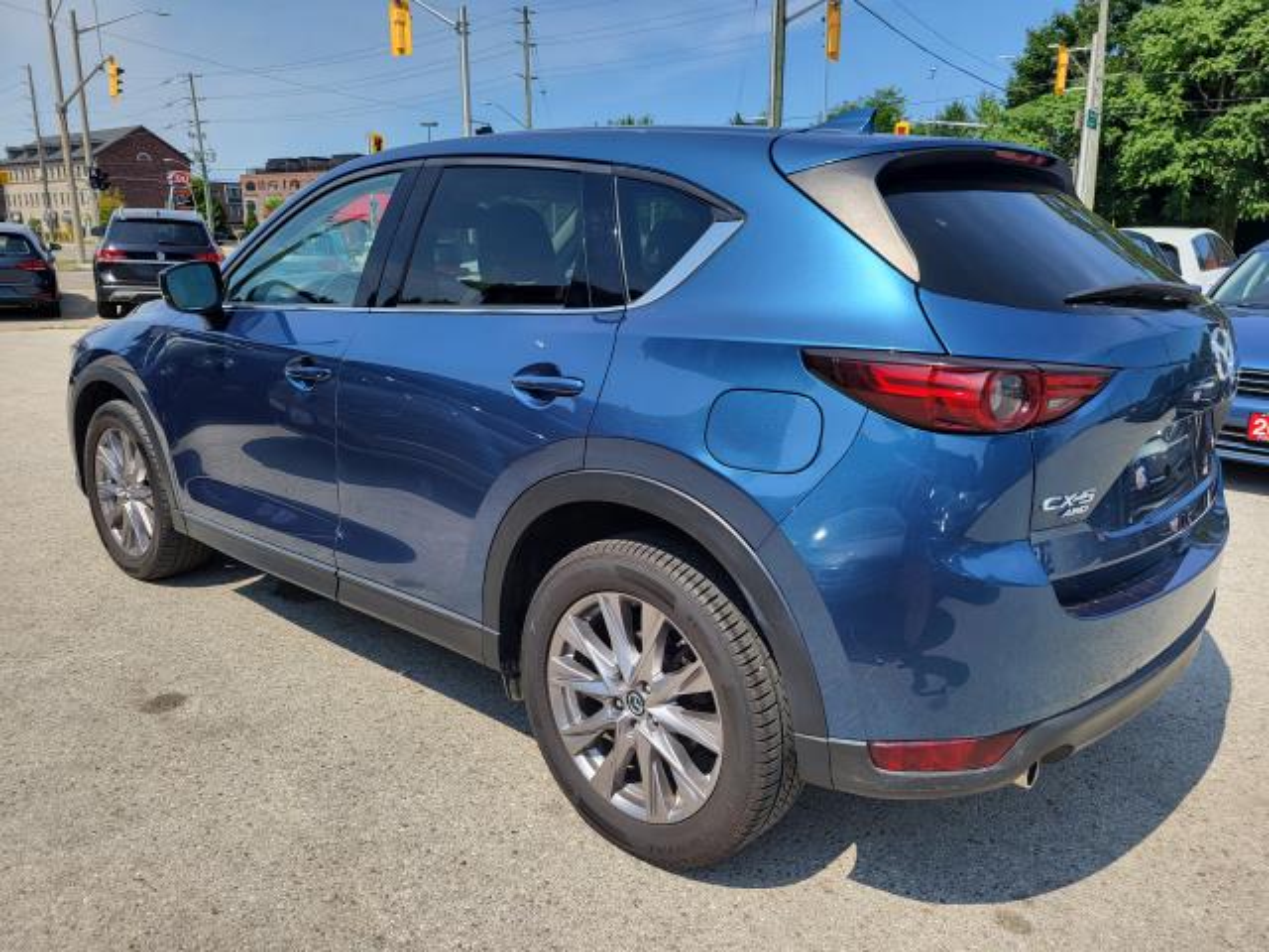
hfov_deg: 67.3
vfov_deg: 53.1
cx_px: 634
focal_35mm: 26
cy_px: 476
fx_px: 953
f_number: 1.8
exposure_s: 1/1686
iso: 40
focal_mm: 5.4
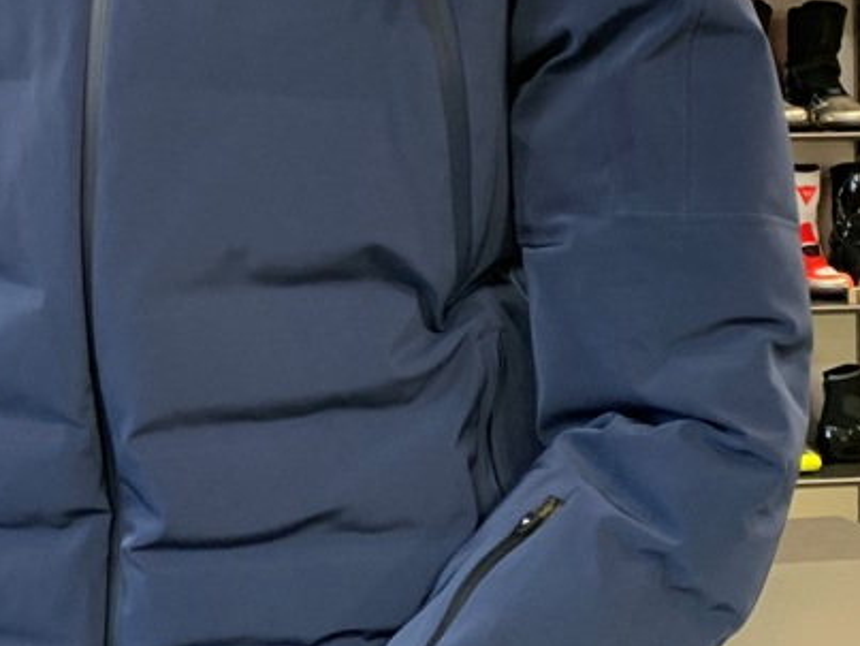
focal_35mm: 66
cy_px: 145
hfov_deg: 28.4
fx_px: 1641
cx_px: 120
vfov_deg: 22.0
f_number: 1.8
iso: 160
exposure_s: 1/60
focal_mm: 4.25
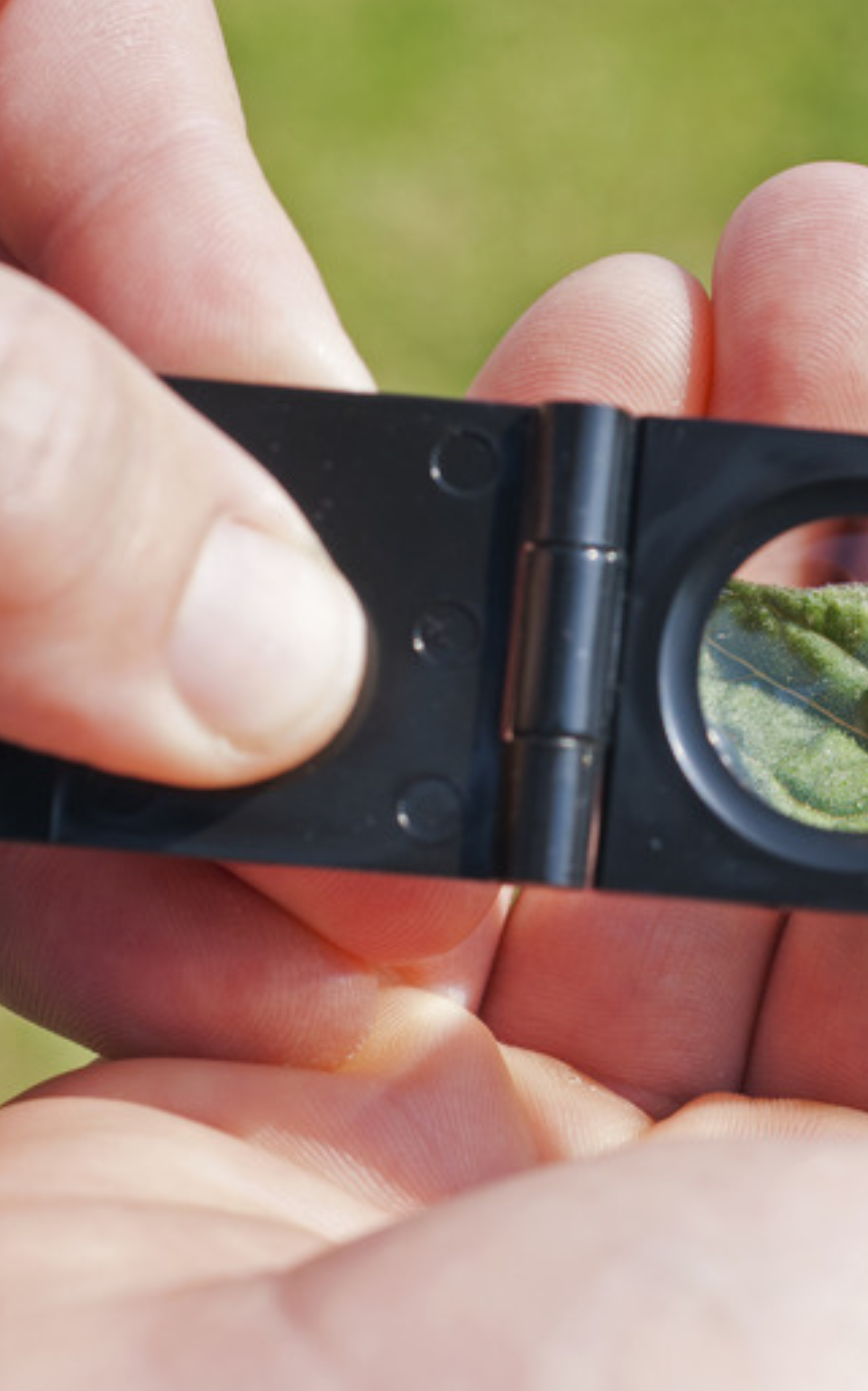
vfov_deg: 18.0
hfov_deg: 11.2
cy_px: 700
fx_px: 4393
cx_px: 898
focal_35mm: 116
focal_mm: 50
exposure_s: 1/250
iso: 100
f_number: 6.3
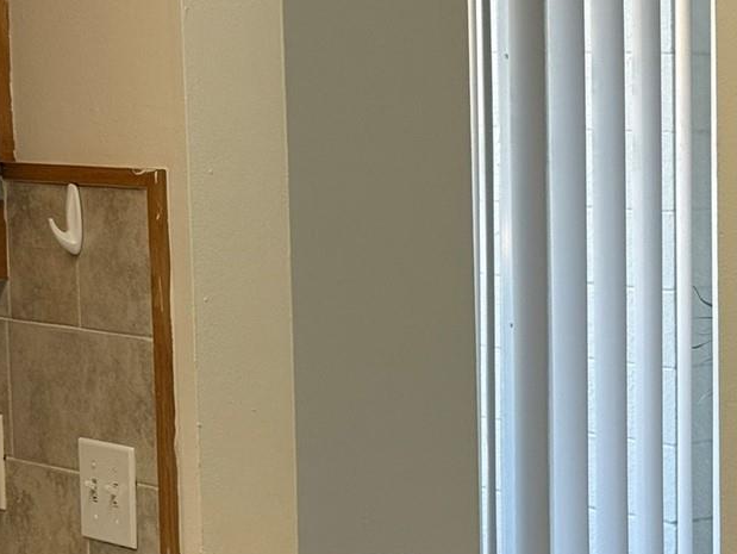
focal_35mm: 124
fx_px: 2642
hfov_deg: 15.4
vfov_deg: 12.0
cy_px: 334
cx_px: 832
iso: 64
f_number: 1.78
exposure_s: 1/120
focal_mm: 6.76
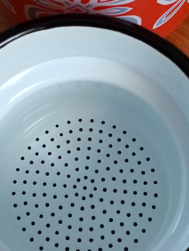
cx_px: 96
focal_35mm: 58
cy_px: 108
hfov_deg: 25.2
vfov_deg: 33.2
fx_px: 422
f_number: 1.8
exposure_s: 1/100
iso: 175
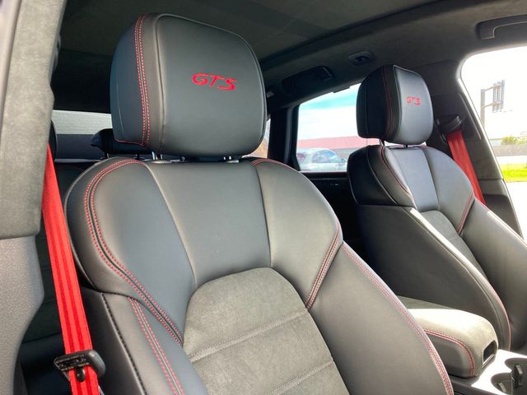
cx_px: 264
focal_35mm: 28
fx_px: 426
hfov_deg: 63.4
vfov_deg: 49.7
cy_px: 198
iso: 32
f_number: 1.8
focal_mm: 3.99
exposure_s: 1/121
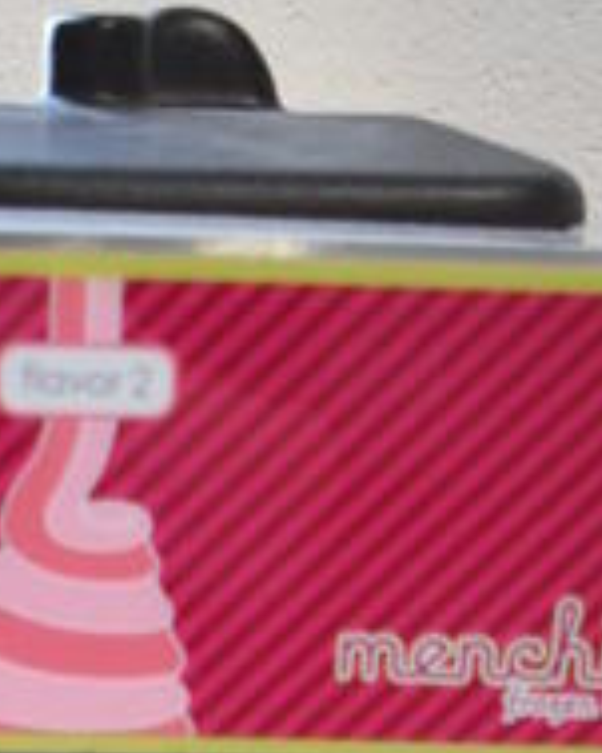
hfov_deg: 10.7
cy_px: 1687
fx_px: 3193
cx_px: 4
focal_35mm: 143
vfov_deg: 11.5
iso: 1600
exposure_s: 1/125
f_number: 3.8
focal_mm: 21
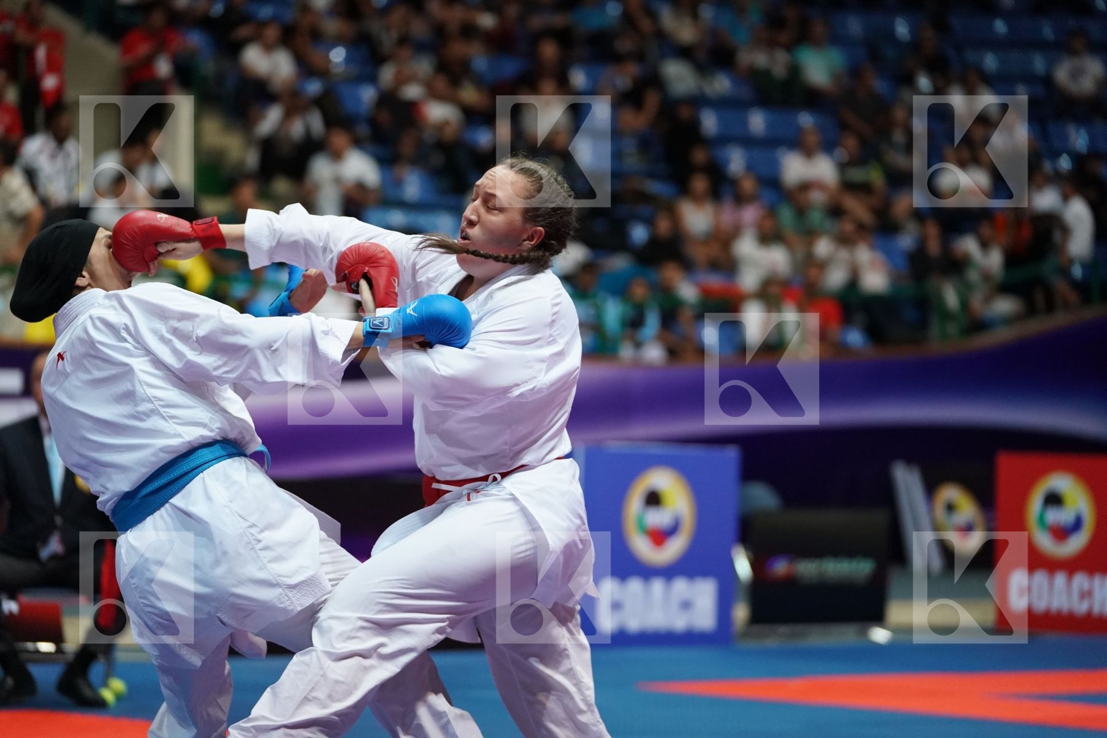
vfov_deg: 11.1
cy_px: 369
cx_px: 554
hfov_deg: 16.5
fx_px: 3813
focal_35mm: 124
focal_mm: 124
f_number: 2.8
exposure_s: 1/1000
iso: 5000
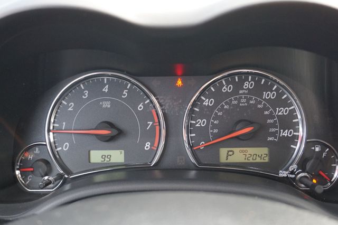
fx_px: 366
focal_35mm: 39
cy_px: 112
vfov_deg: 34.2
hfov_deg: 49.6
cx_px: 169
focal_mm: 26
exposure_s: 1/60
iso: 800
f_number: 4.5
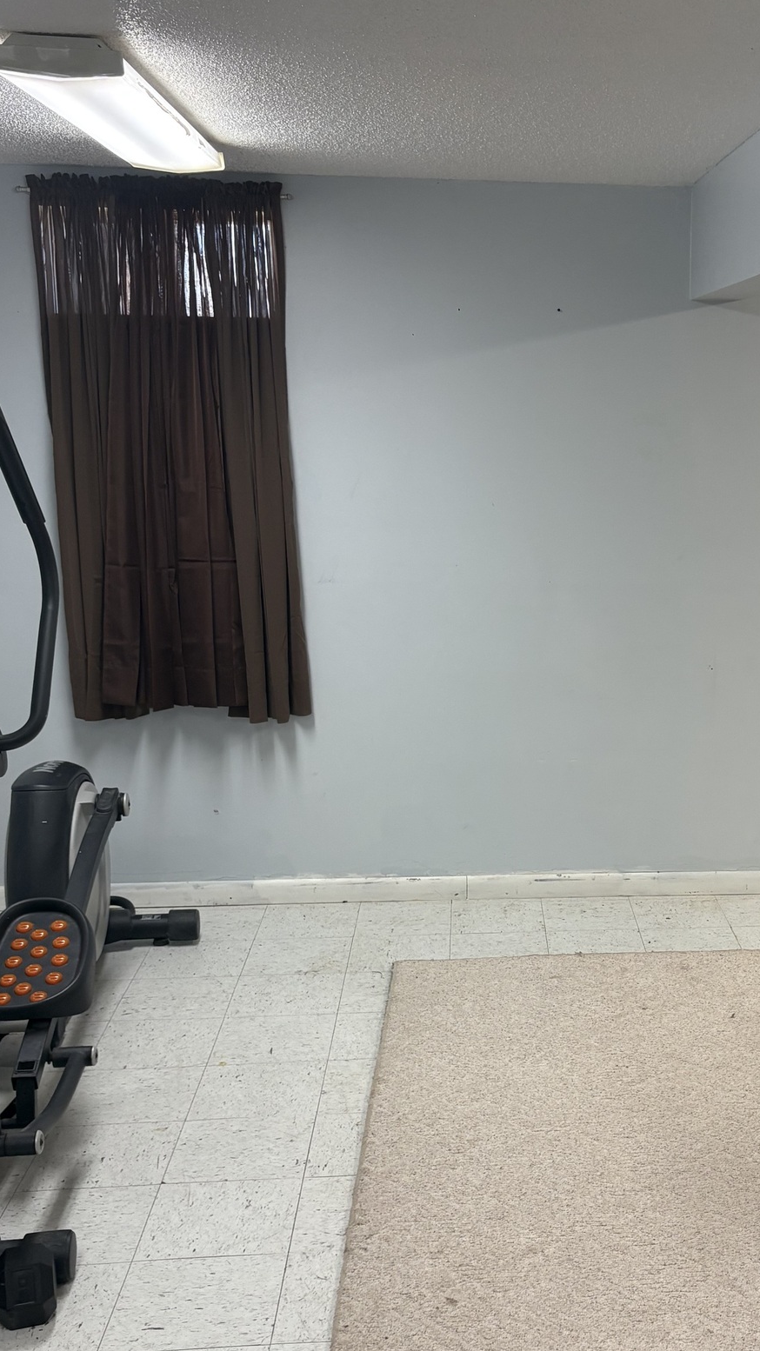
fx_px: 1505
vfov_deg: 48.2
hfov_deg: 27.6
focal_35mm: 42
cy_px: 775
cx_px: 637
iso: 100
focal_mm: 5.96
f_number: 1.6
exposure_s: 1/60
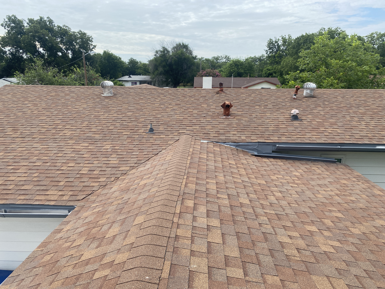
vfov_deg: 53.1
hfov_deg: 67.3
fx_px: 289
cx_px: 192
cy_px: 144
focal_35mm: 26
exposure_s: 1/1412
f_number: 1.8
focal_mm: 4.25
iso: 32
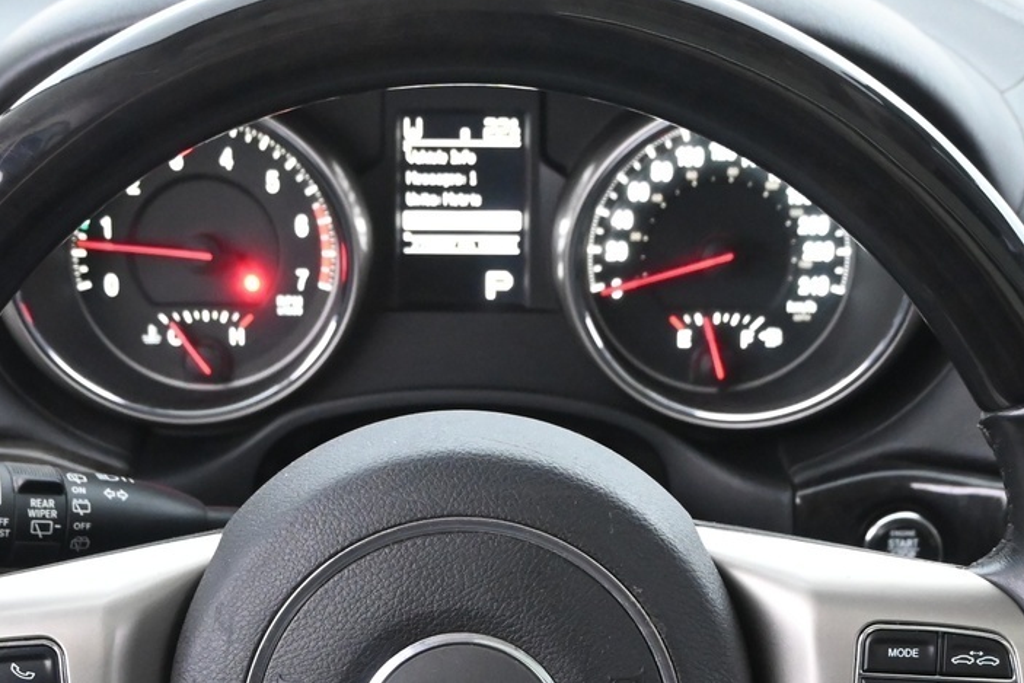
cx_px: 469
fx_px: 2211
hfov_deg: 26.1
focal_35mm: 78
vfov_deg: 17.2
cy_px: 666
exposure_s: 1/15
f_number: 4
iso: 3200
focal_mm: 22.5
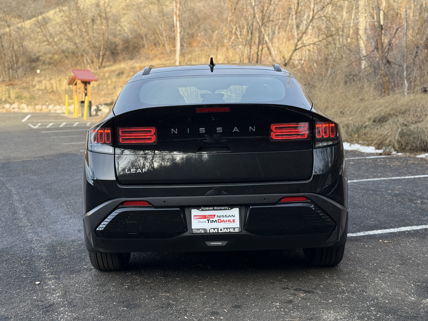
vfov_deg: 30.3
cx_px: 214
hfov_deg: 39.7
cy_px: 160
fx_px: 593
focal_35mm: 48
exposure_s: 1/1041
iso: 80
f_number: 1.78
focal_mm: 6.76
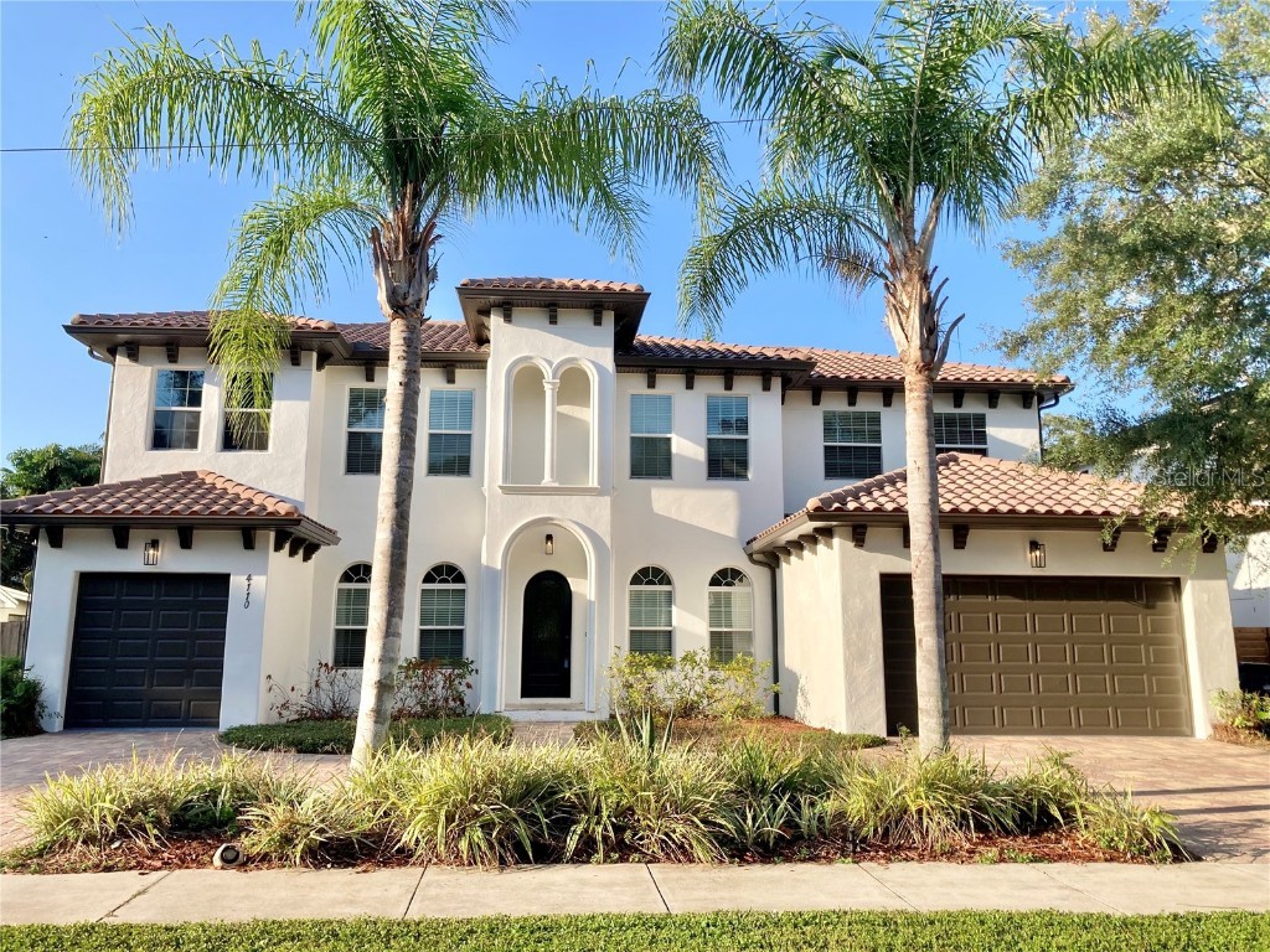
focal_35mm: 28
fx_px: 1027
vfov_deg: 49.7
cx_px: 635
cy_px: 476
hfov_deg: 63.4
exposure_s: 1/917
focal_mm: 3.99
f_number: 1.8
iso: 20
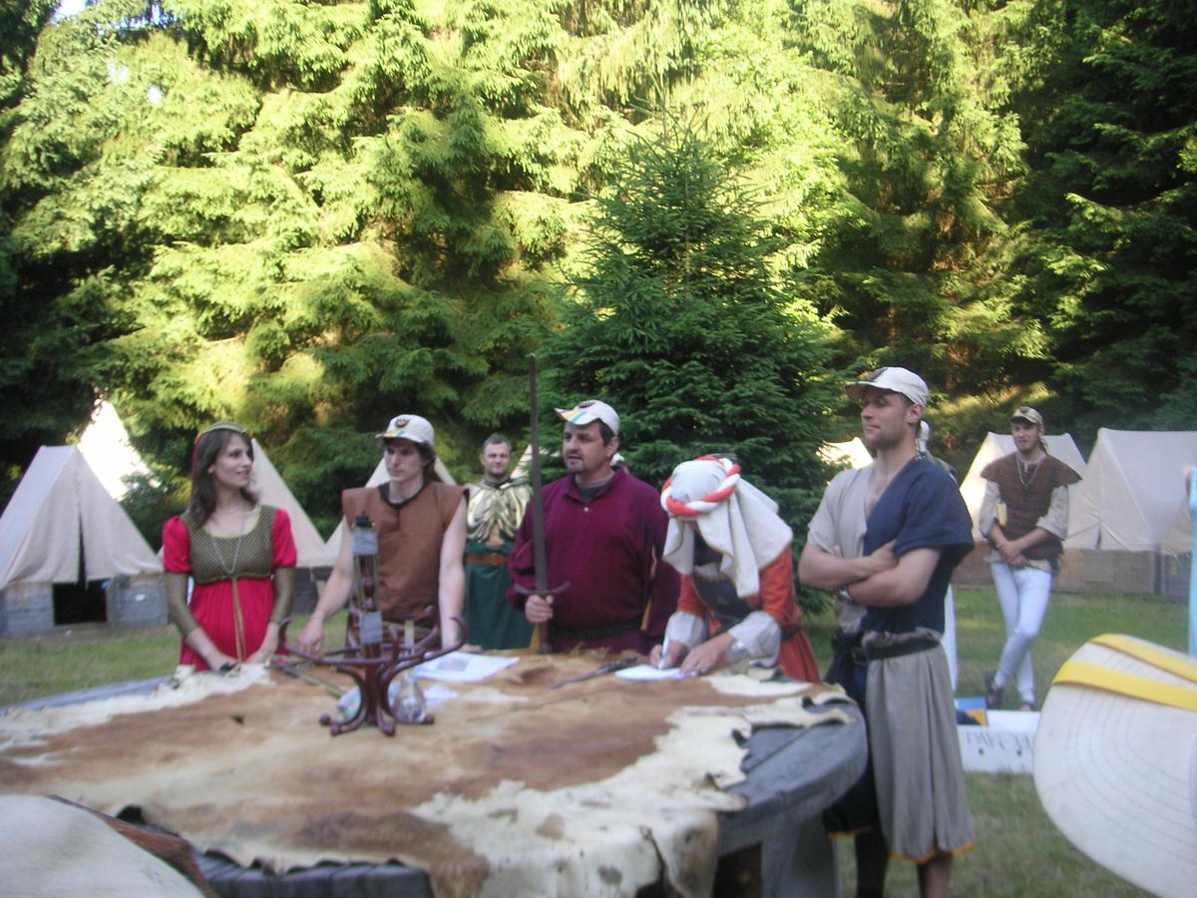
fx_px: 1279
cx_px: 598
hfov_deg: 50.1
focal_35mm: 37
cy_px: 449
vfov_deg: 38.7
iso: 50
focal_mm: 6.1
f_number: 2.8
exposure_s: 1/90
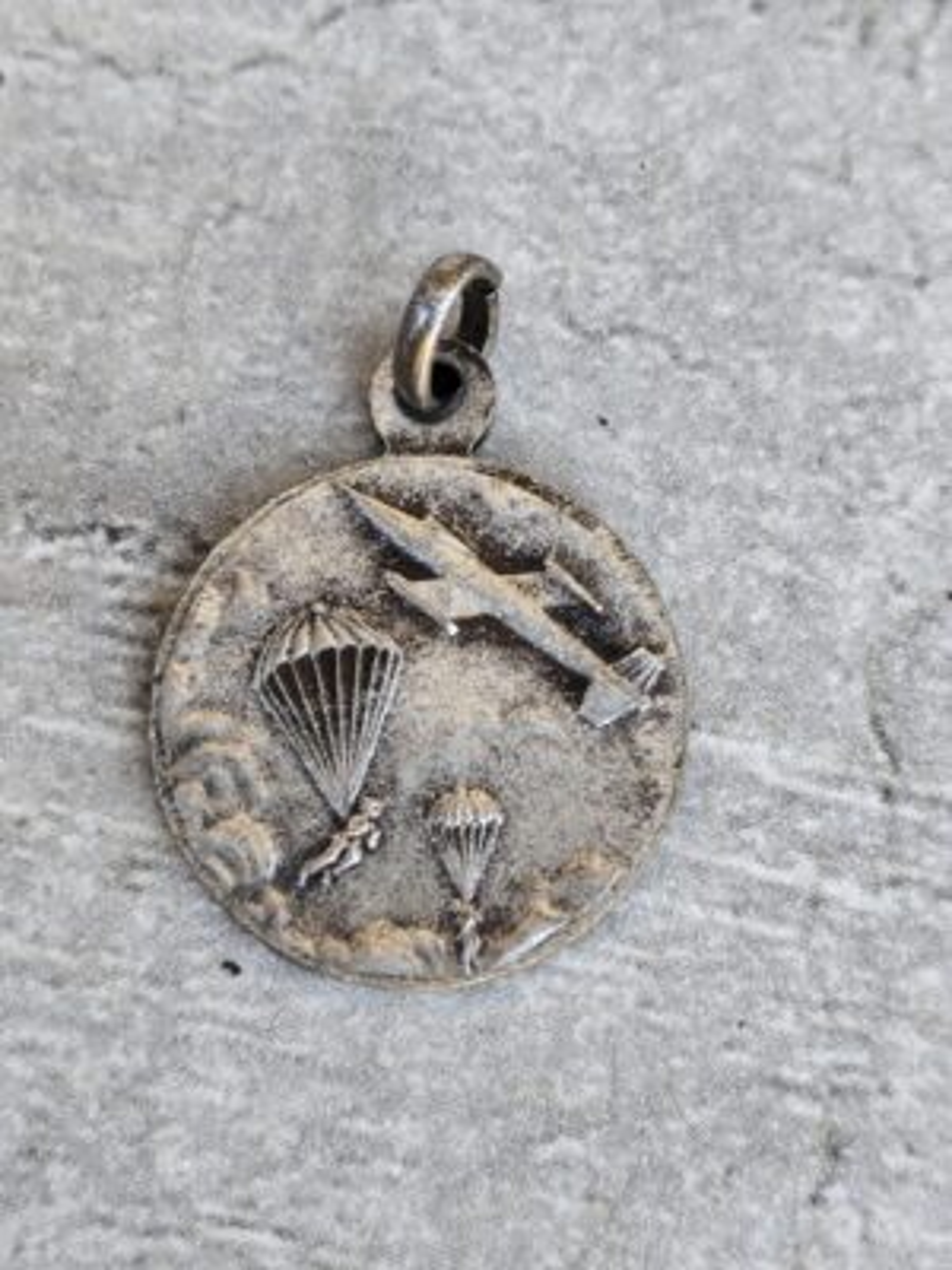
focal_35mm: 93
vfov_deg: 21.1
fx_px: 3410
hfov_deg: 15.9
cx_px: 476
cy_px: 635
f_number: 1.65
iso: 160
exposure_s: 1/100
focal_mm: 6.19
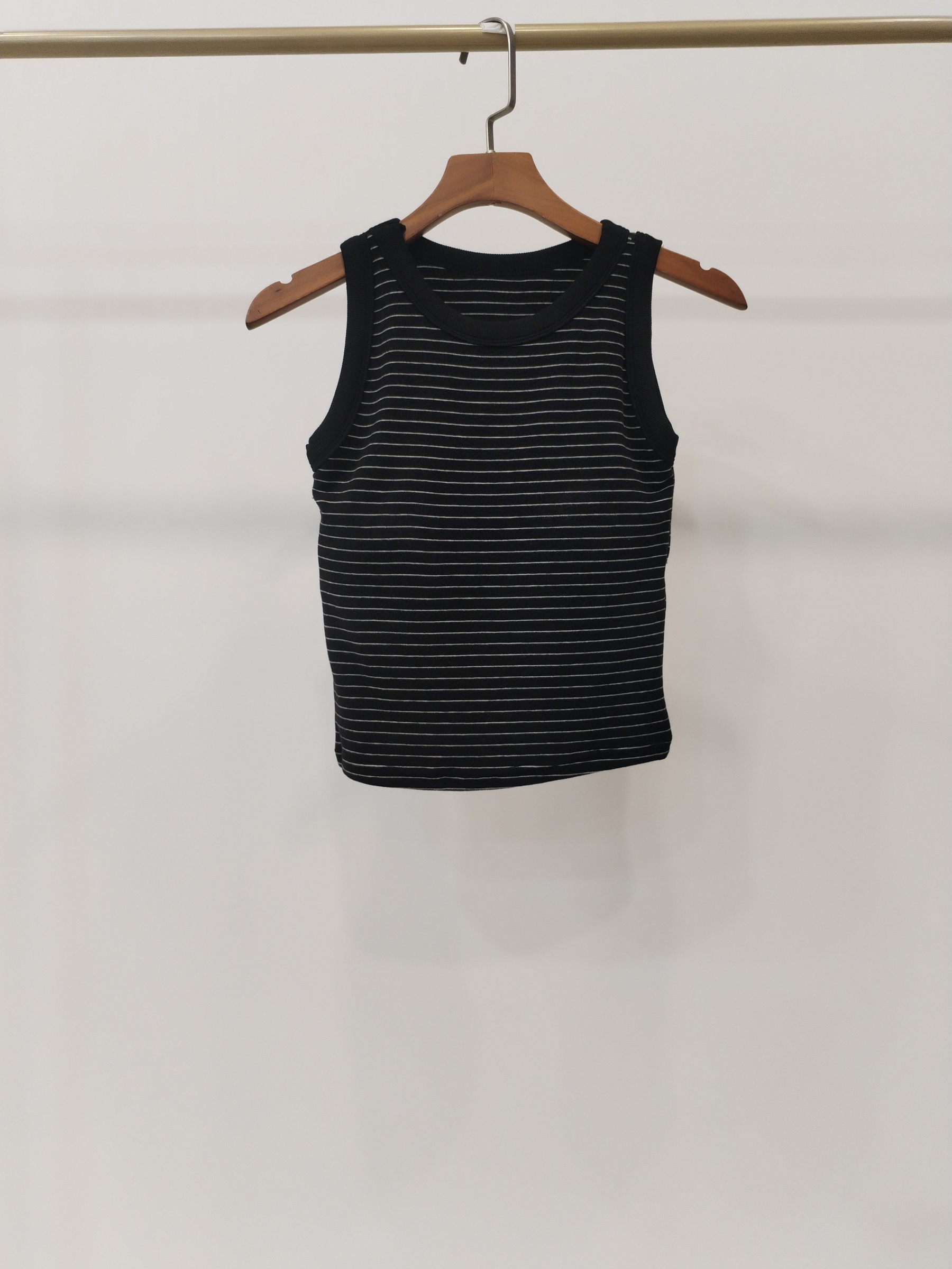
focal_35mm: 29
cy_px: 634
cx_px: 476
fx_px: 1063
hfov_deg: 48.2
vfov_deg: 61.7
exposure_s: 1/60
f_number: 1.8
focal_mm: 4.75
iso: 383
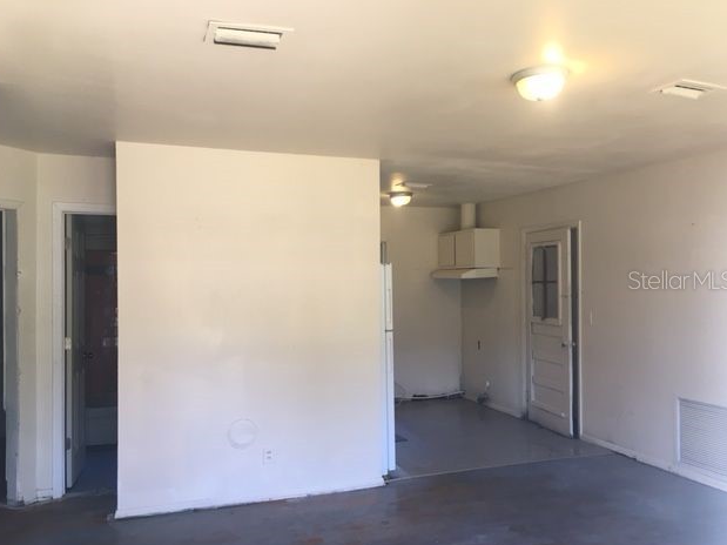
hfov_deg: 60.0
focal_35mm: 30
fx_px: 630
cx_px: 363
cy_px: 280
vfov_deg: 46.8
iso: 25
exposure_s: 1/30
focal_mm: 4.15
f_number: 2.2
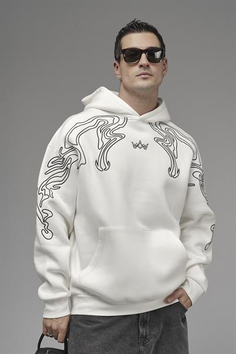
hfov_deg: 18.2
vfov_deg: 27.0
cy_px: 177
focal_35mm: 75
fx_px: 737
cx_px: 118
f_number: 7.1
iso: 64
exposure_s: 1/125
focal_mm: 50
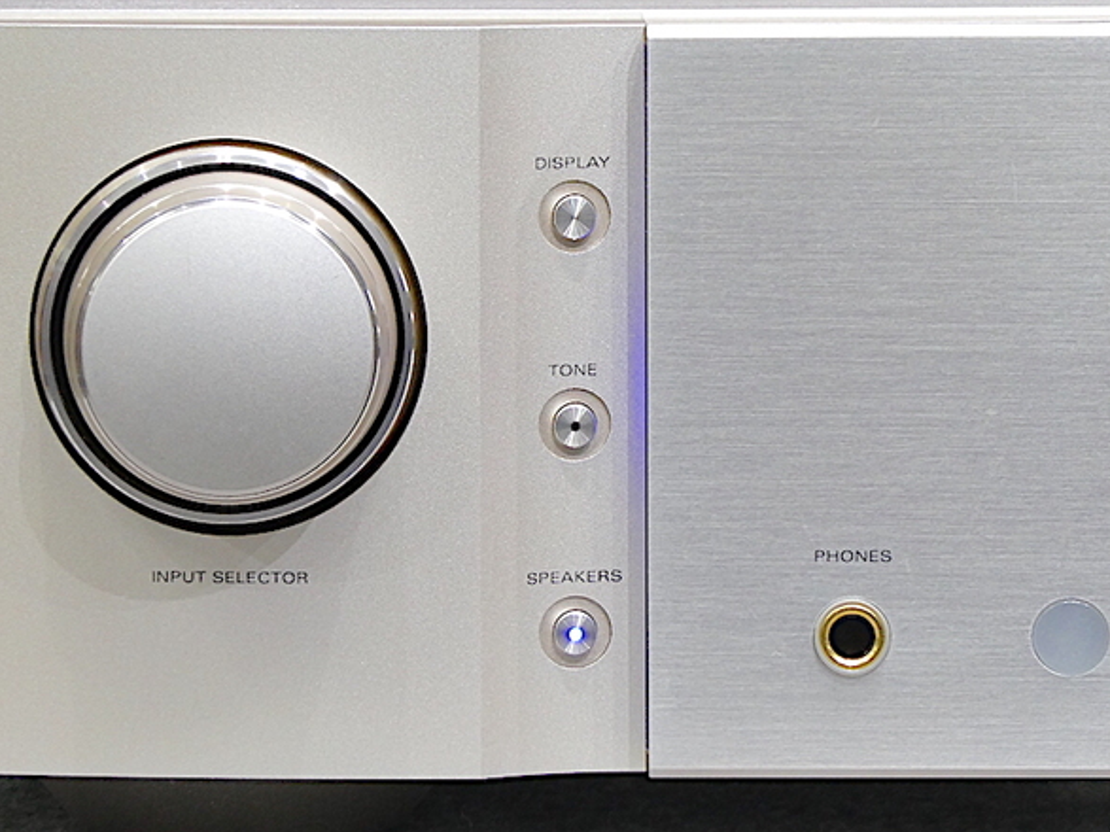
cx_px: 495
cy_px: 373
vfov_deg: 6.0
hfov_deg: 8.0
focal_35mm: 247
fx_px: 7919
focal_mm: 27.1
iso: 200
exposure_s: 1/8
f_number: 5.4
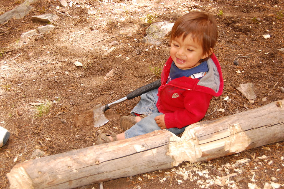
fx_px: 367
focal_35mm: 46
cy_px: 94
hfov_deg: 42.4
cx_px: 142
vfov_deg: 28.9
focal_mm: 31
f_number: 4.5
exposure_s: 1/400
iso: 400
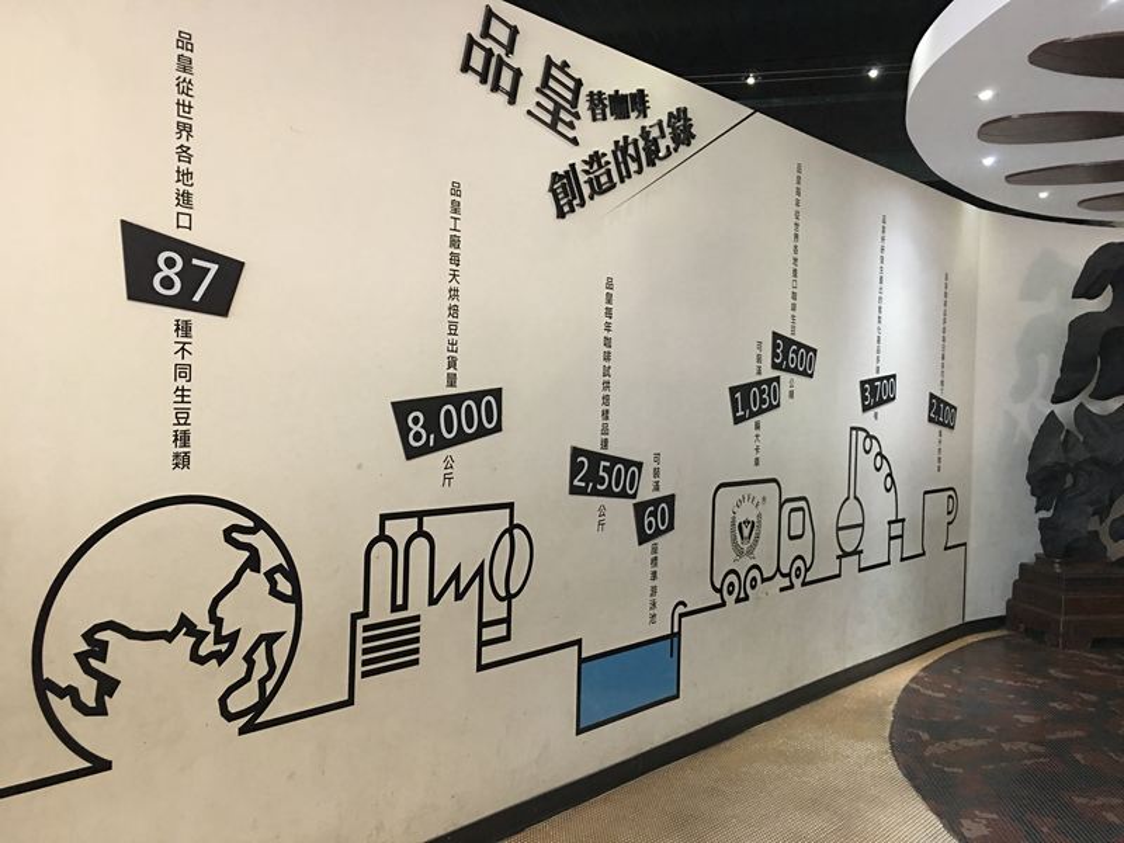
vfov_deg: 48.2
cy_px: 422
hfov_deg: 61.7
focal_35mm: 29
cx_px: 562
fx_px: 942
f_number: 2.2
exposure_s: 1/15
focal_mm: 4.15
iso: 100
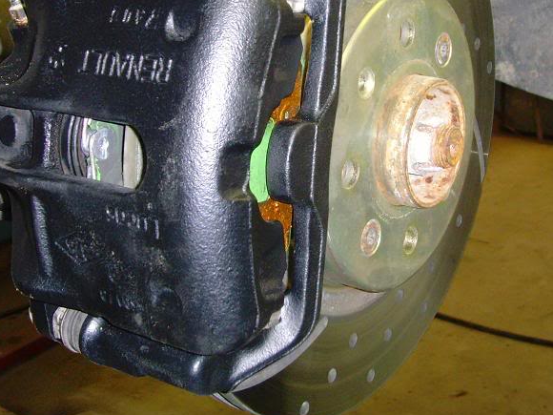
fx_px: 990
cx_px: 277
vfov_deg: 23.5
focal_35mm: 62
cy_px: 131
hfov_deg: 31.2
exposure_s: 1/45
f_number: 3.5
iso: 200
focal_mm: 6.6
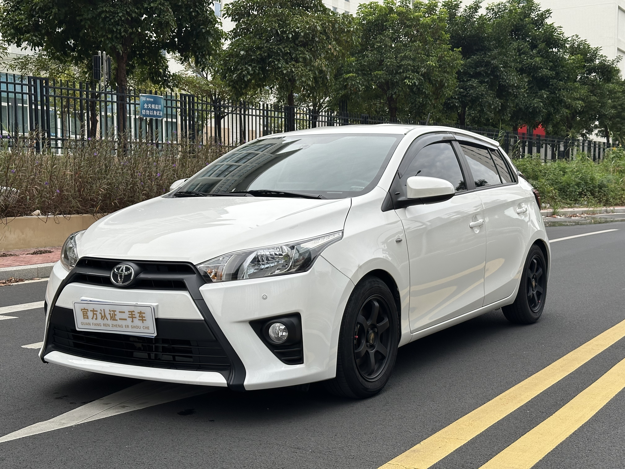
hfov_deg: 39.7
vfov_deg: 30.3
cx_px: 312
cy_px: 234
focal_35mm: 48
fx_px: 867
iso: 64
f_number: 1.78
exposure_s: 1/762
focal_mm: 6.86
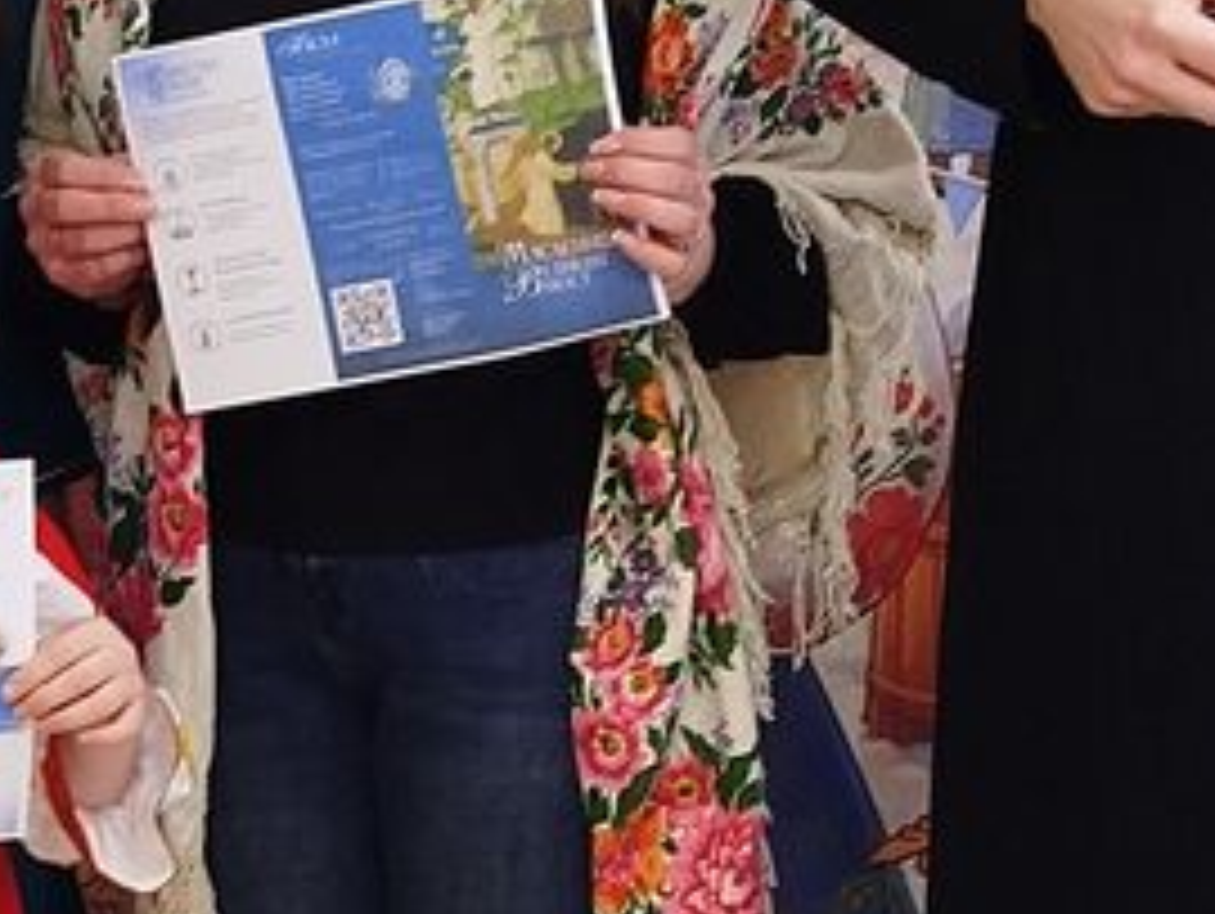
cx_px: 986
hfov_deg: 26.8
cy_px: -104
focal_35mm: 71
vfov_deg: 19.8
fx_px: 2494
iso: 200
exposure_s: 1/33
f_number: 1.7
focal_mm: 5.31
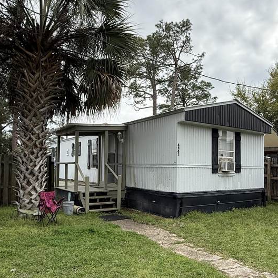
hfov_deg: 53.5
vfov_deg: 53.9
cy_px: 157
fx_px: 273
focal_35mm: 30
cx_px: 172
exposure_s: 1/1050
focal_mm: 2.22
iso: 64
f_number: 2.2
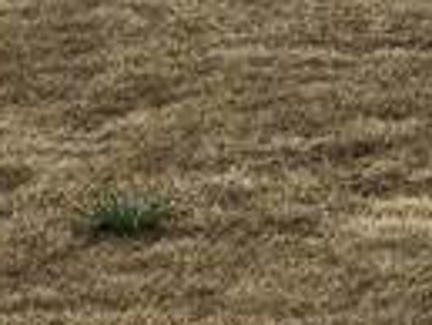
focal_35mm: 183
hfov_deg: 8.8
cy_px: -379
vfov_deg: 7.7
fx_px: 2286
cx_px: 1296
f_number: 1.7
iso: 16
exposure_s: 1/180
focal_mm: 6.3
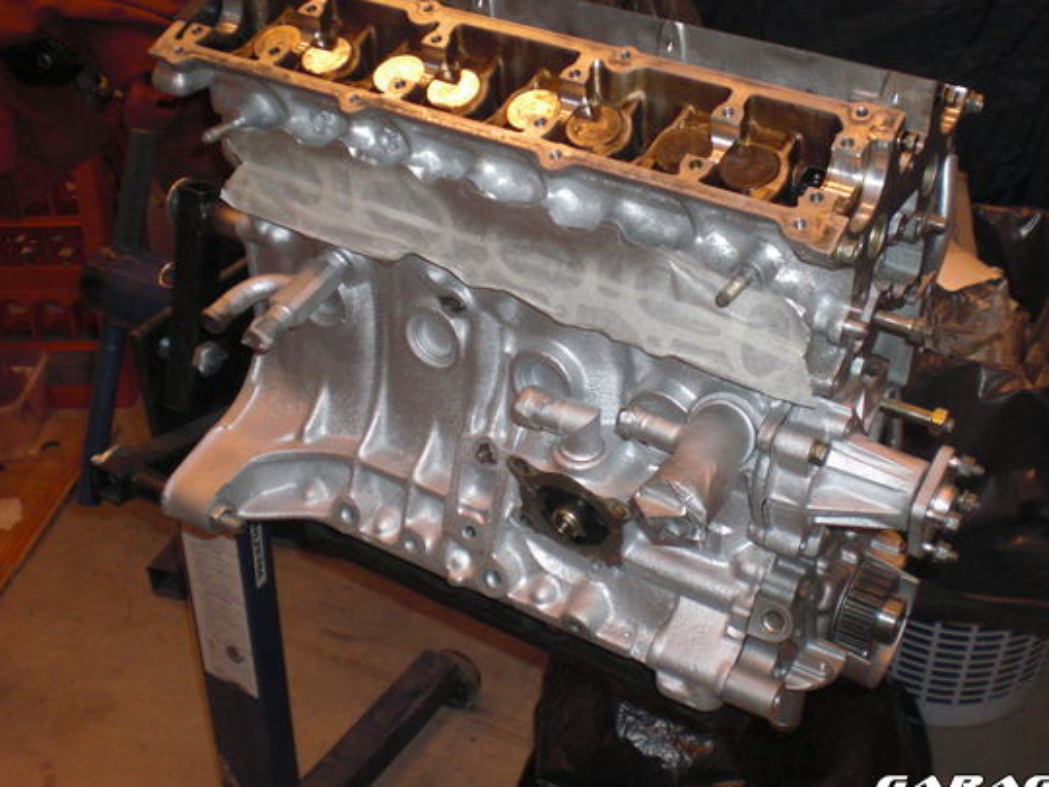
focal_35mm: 45
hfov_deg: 42.0
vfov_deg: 32.1
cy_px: 338
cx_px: 587
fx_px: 1364
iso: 200
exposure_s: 1/60
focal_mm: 6.3
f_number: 3.1
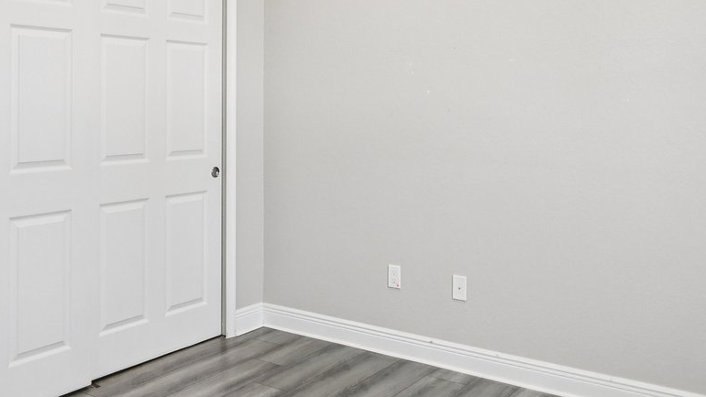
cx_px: 326
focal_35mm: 39
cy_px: 123
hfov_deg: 51.6
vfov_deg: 30.1
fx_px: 730
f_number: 8
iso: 1600
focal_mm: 14
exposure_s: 1/125
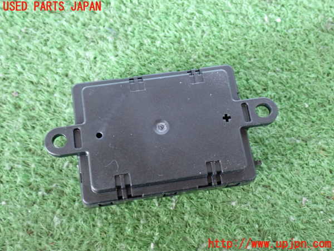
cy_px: 126
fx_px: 425
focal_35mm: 44
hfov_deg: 42.9
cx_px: 167
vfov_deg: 32.9
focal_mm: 7.84
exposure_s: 1/25
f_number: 2.9
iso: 800
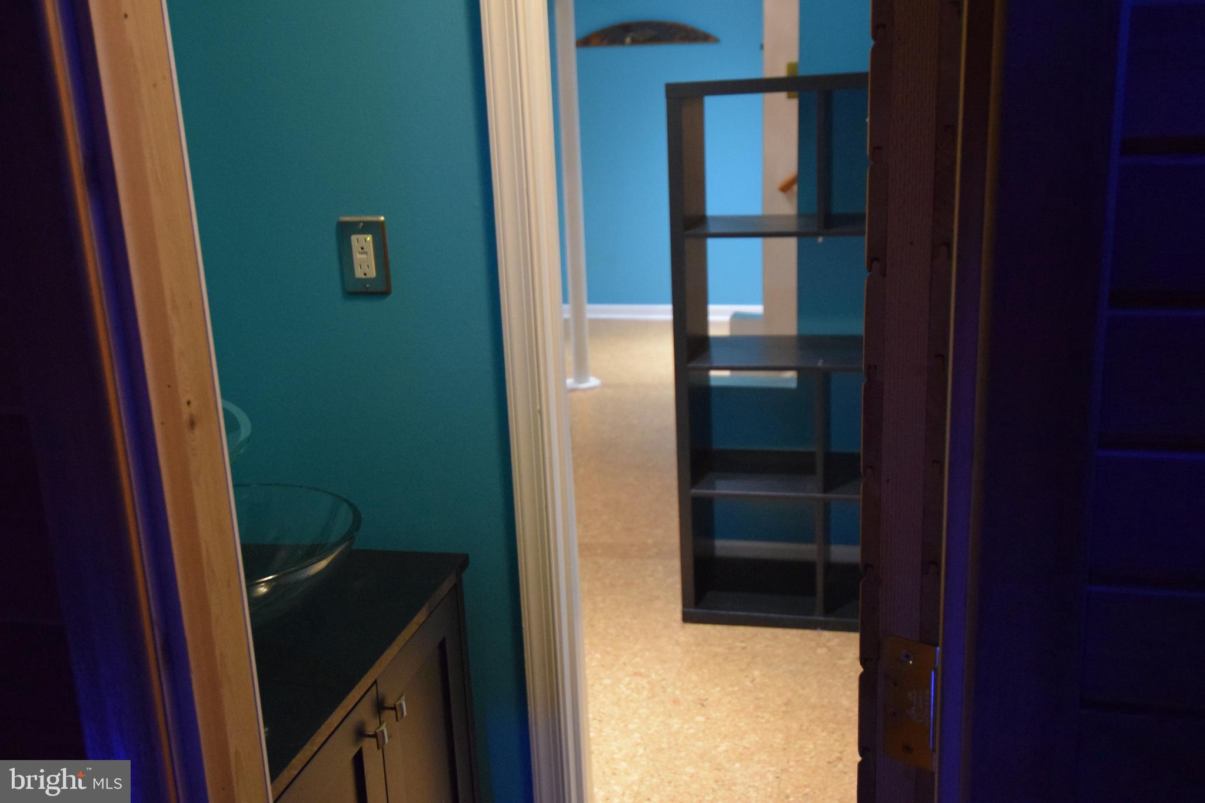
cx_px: 602
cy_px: 402
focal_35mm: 33
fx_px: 1104
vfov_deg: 40.0
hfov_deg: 57.2
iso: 3200
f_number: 4
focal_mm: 22
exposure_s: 1/60
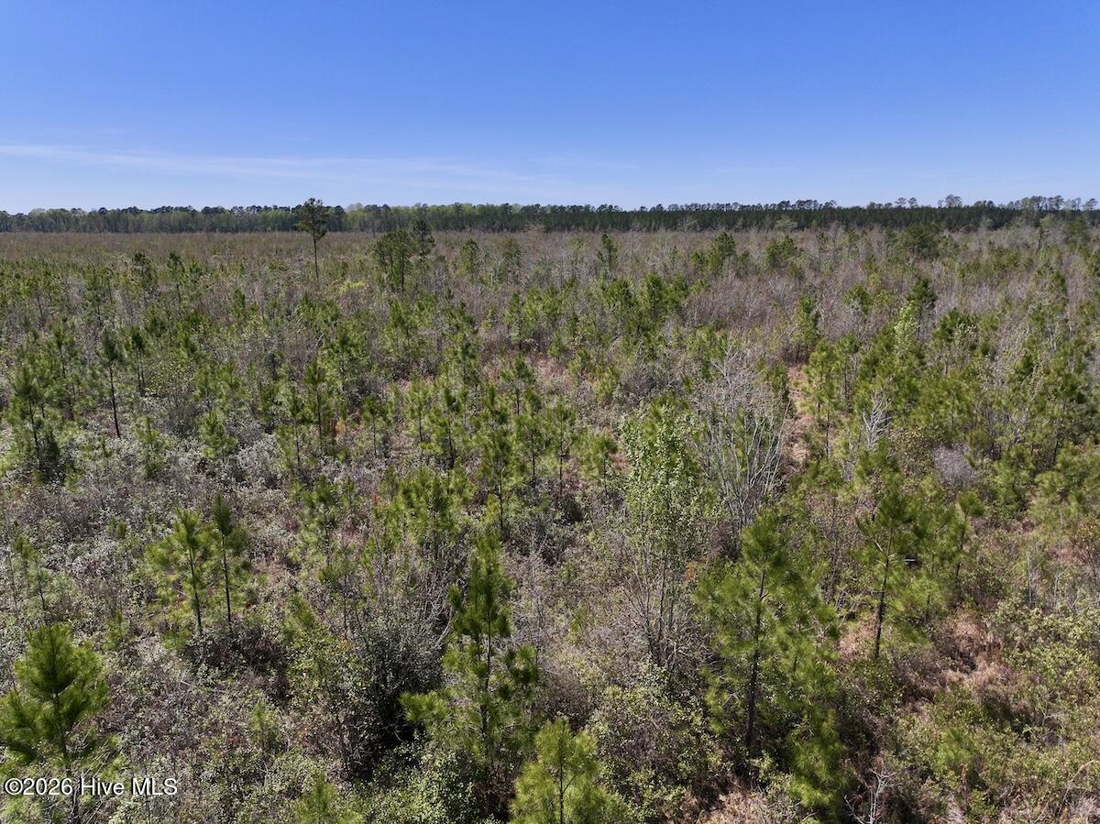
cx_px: 550
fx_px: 762
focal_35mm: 24
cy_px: 412
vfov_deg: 56.8
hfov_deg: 71.6
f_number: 2.8
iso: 120
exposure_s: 1/200
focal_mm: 12.29
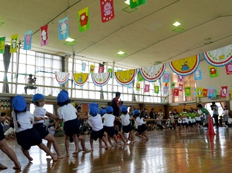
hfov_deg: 47.9
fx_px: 261
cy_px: 86
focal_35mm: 39
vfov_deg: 36.7
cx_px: 116
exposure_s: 1/200
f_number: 4.5
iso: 160
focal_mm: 14
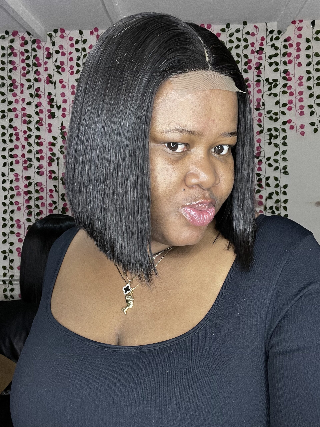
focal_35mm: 30
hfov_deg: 46.8
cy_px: 214
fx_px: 370
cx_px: 160
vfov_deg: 60.0
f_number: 2.2
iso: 100
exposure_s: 1/50
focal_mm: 2.71
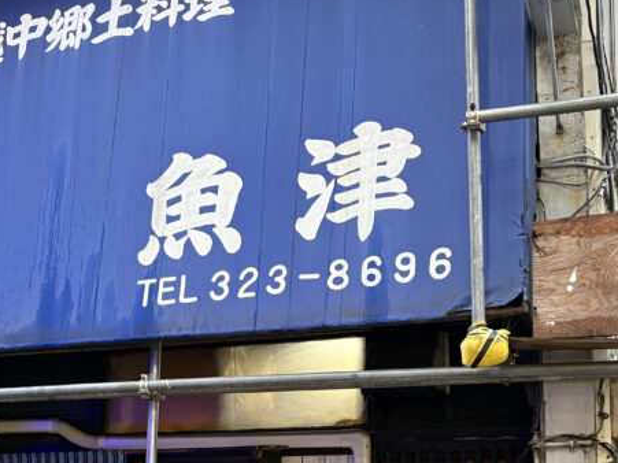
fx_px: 1053
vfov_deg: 24.2
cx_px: 212
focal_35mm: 59
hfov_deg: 32.5
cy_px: 408
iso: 250
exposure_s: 1/50
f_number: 1.6
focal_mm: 5.96
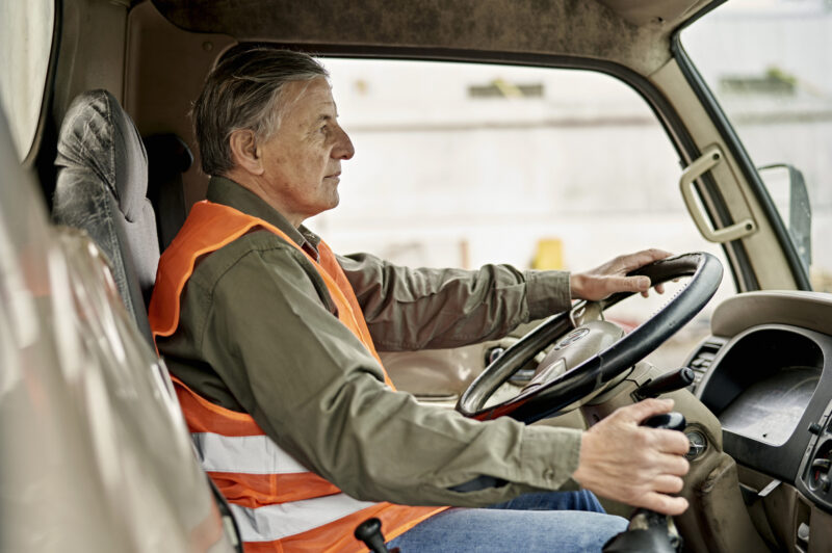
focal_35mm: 50
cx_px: 416
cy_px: 276
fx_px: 1155
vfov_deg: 26.9
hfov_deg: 39.6
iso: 160
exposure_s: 1/160
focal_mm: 50
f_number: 1.8
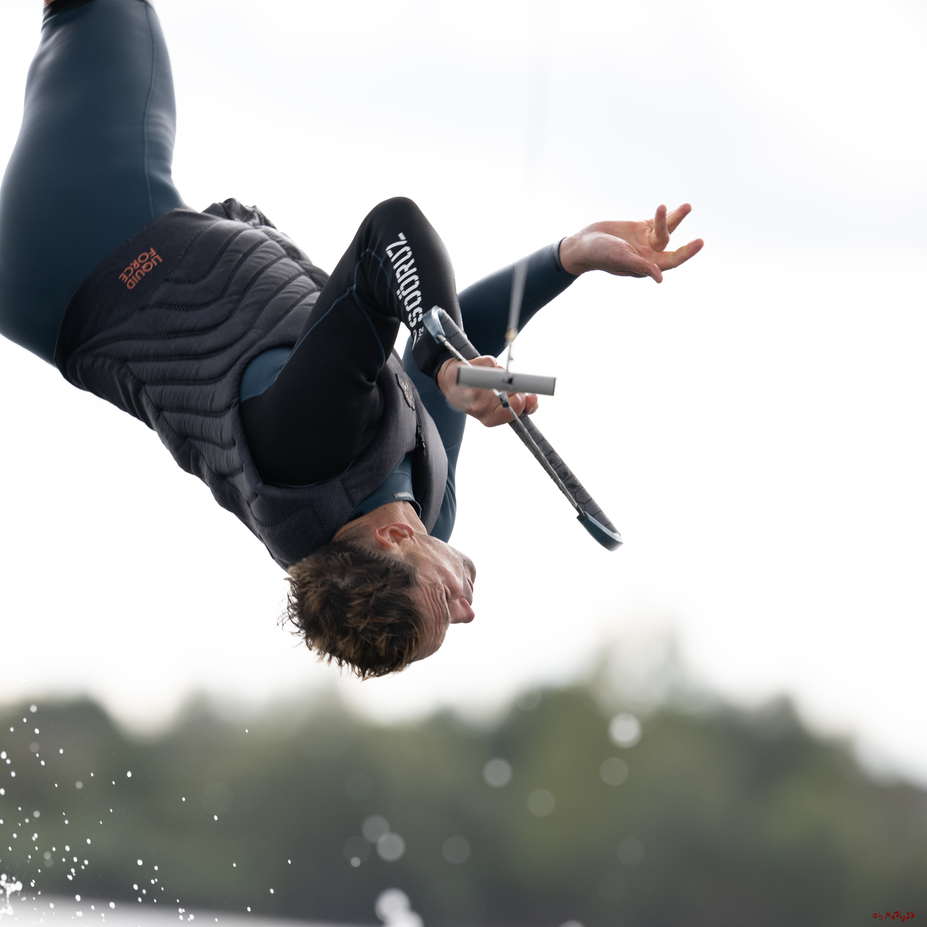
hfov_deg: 3.4
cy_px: 464
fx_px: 15482
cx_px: 235
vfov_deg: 3.4
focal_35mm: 511
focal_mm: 400
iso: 320
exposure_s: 1/1250
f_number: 4.5
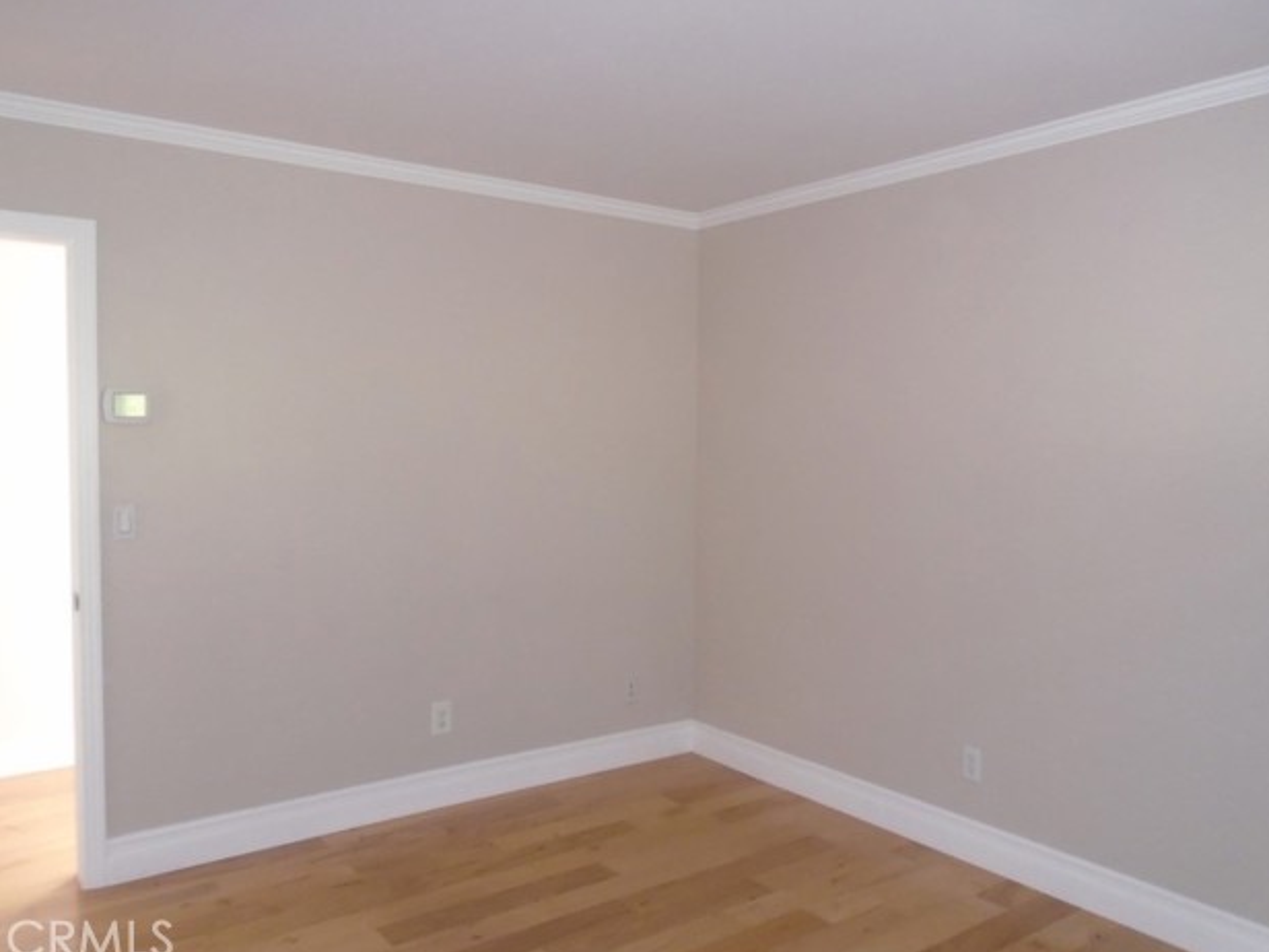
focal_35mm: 27
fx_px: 990
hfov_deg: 65.3
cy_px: 474
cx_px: 624
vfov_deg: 51.4
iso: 400
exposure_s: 1/30
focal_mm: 4.6
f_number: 3.2
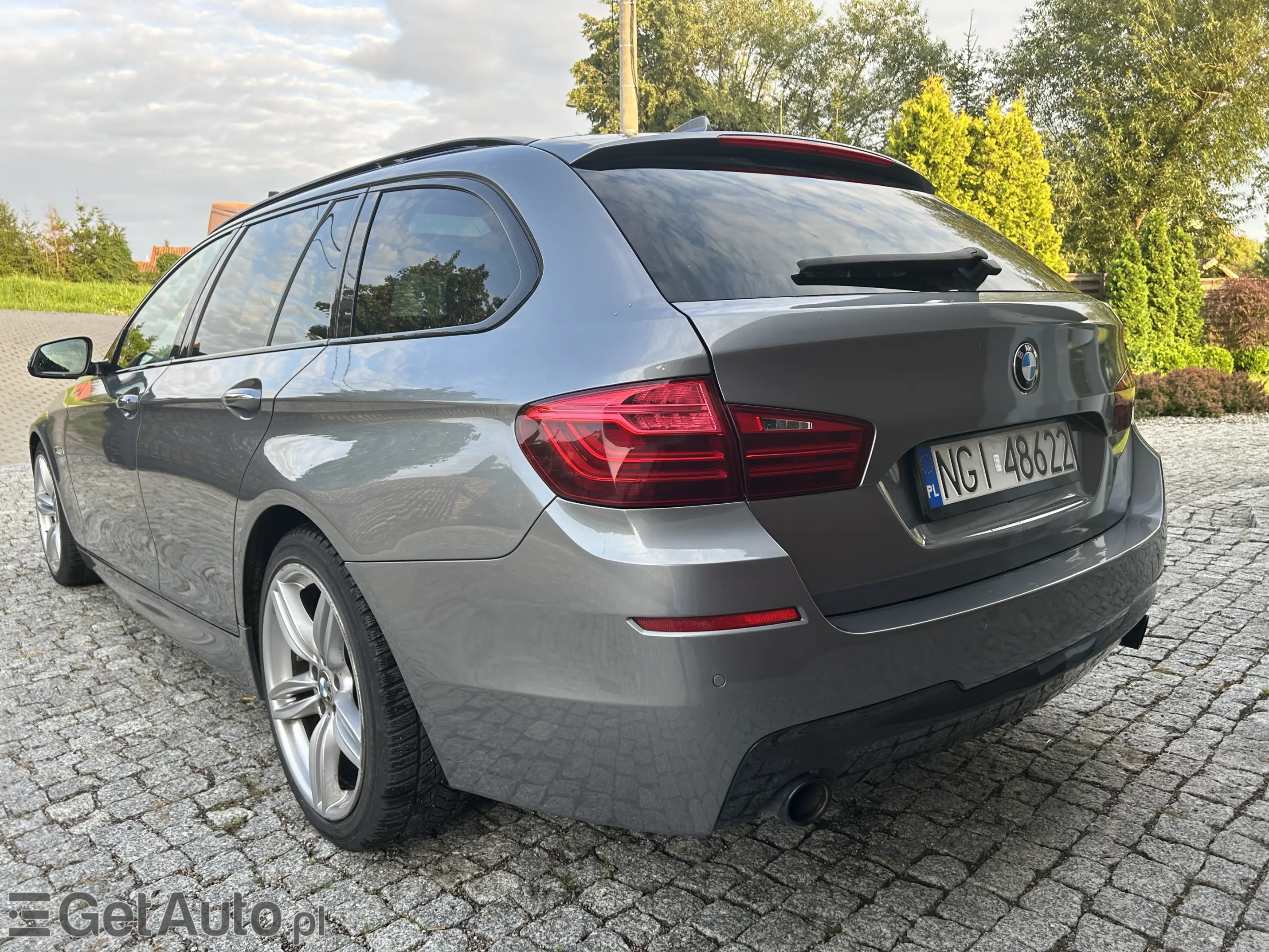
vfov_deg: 53.1
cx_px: 634
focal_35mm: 26
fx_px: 953
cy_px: 476
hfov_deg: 67.3
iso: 40
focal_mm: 5.7
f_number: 1.5
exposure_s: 1/255
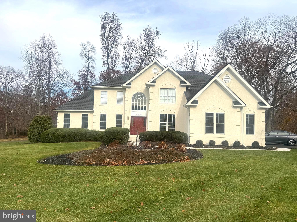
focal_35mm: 24
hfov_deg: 71.6
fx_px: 206
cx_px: 148
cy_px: 111
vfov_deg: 56.8
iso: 80
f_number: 1.78
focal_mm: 6.76
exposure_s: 1/4310
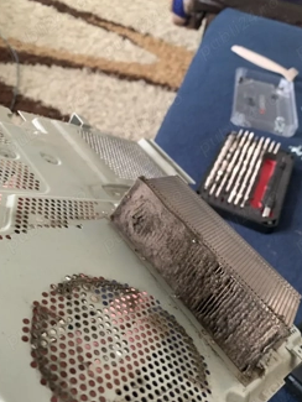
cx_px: 167
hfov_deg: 44.1
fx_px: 372
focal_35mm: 32
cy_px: 235
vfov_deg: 56.5
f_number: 1.8
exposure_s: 1/30
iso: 640
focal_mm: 4.25
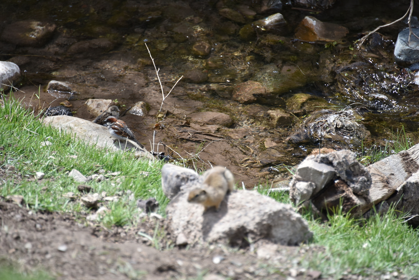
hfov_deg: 6.9
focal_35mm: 300
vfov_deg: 4.6
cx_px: 210
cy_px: 140
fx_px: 3492
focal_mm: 300
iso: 250
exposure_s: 1/640
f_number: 5.6
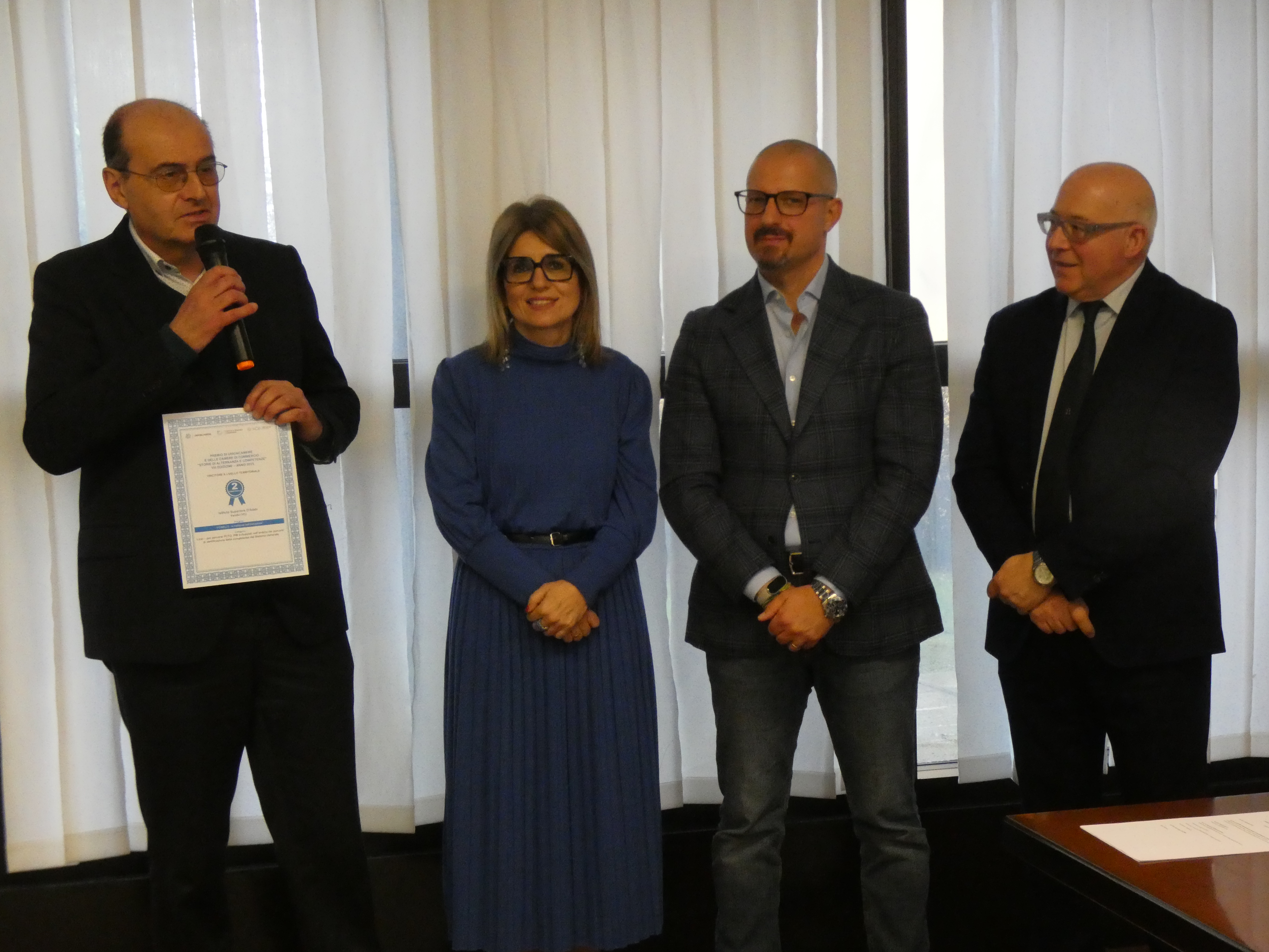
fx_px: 2420
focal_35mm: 66
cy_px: 476
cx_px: 634
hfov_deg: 29.4
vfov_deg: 22.3
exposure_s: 1/80
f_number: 4.2
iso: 1250
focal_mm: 11.9
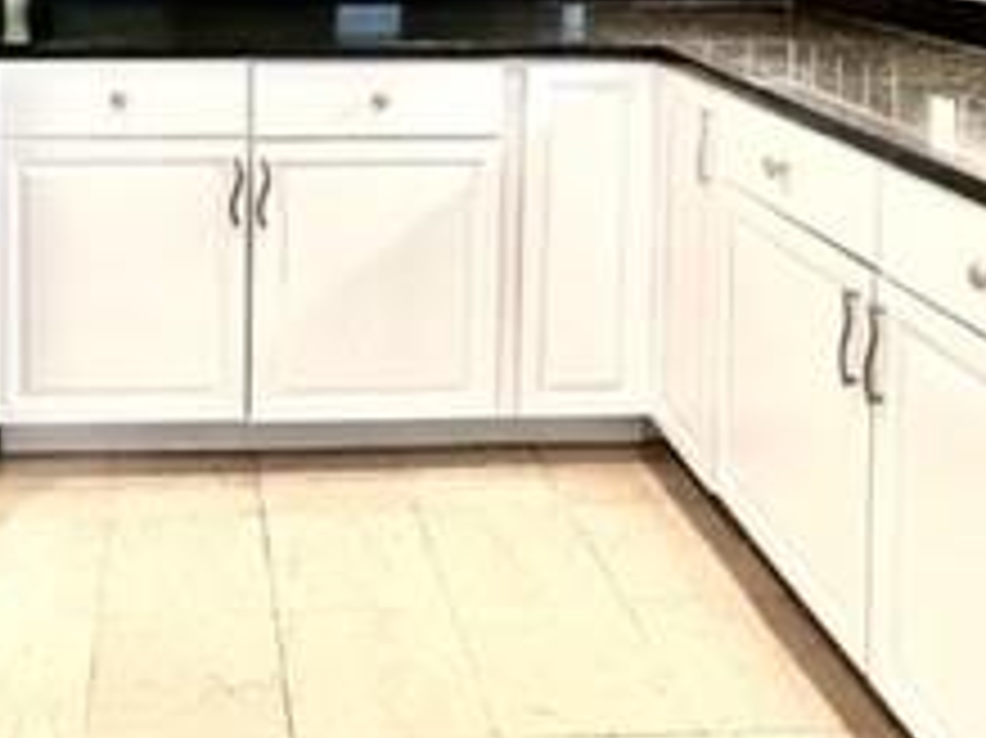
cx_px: 234
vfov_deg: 32.2
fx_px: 1082
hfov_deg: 47.0
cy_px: -112
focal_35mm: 38
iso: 200
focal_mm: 1.57
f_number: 1.8
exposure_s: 1/60
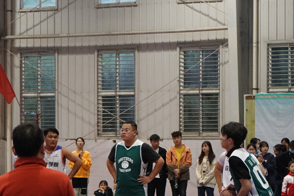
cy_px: 159
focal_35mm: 127
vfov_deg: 10.8
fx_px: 1037
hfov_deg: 16.0
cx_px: 228
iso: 5000
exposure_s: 1/160
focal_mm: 43
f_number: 4.5
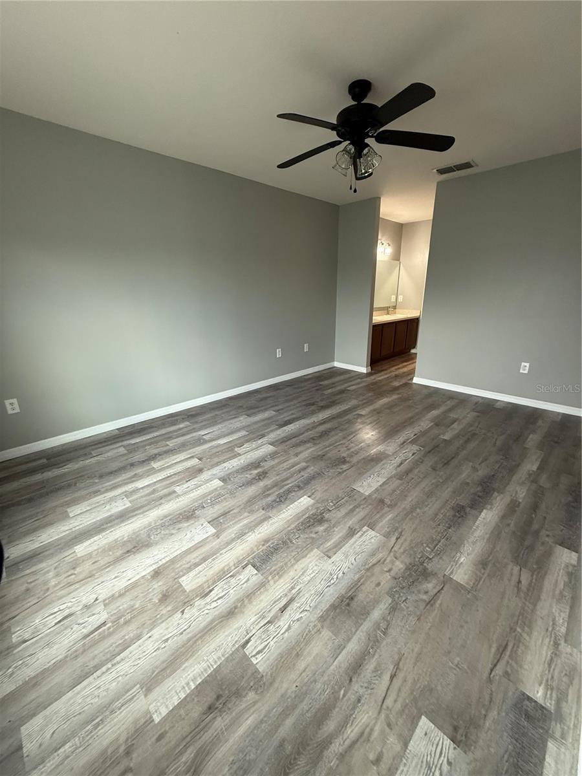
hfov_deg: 85.7
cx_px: 291
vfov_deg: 102.1
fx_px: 314
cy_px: 388
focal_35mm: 14
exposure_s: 1/60
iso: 250
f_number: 2.2
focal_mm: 2.22
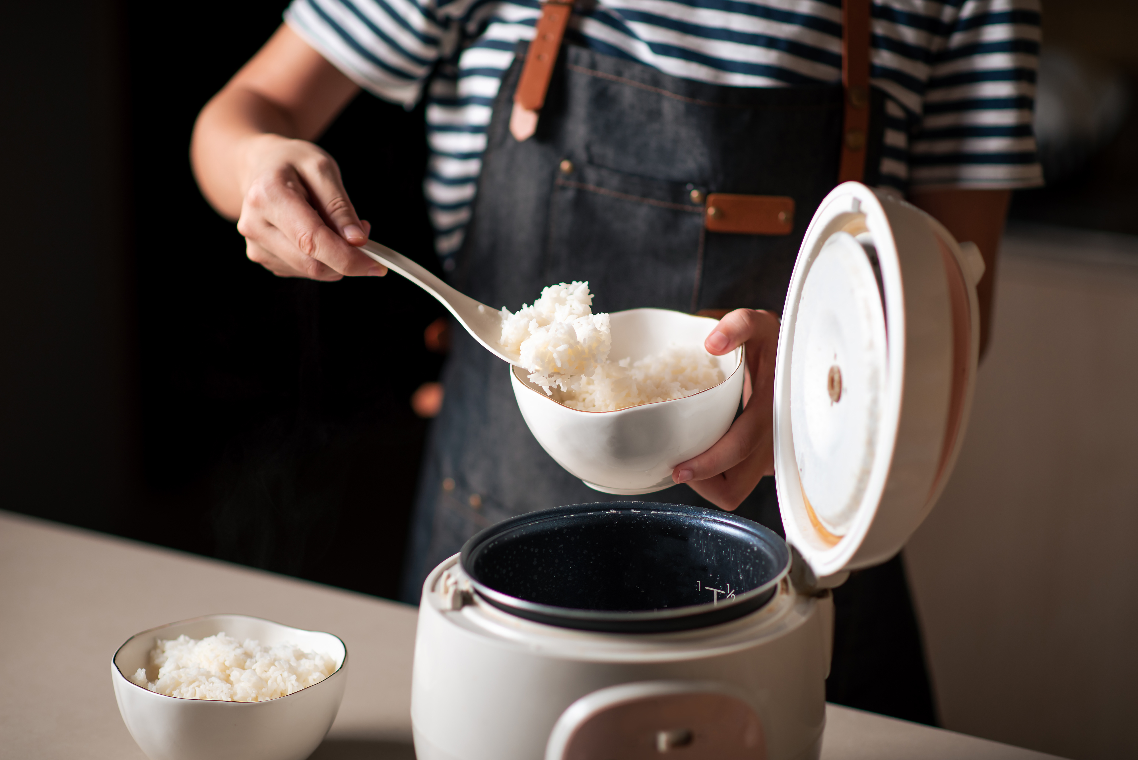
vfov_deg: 16.1
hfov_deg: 23.9
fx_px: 2688
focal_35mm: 85
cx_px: 569
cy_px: 380
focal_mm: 85
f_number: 2
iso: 125
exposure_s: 1/200
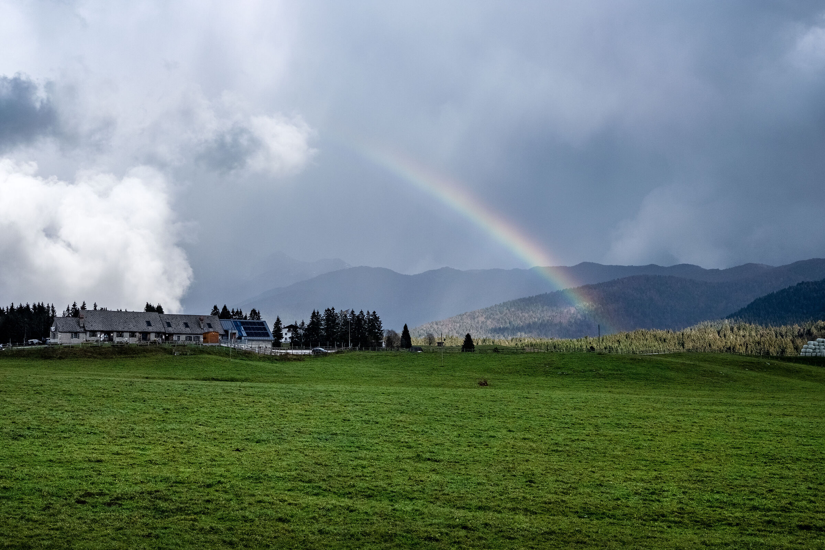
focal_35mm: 41
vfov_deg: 32.6
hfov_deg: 47.4
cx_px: 412
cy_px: 275
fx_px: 940
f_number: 11
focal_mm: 27
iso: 800
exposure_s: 1/800
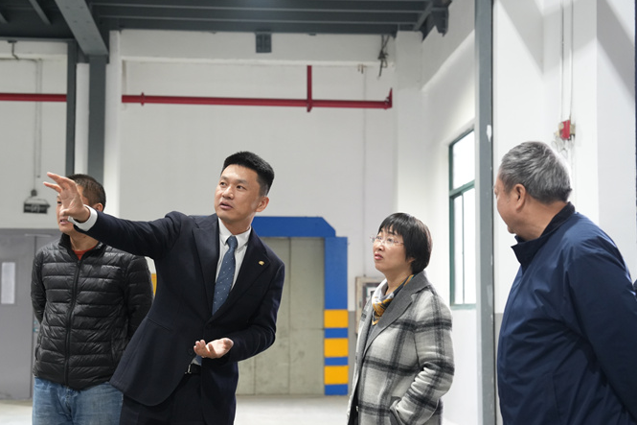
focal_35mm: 65
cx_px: 292
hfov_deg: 31.0
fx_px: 1150
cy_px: 214
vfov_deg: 20.9
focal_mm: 54
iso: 2500
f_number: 4
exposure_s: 1/60
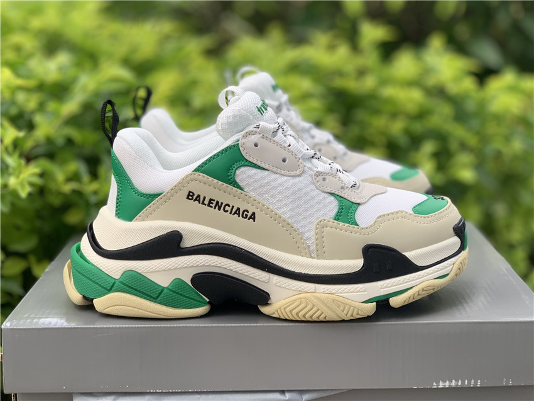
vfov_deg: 28.0
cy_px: 200
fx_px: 802
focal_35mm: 52
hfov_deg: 36.8
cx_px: 267
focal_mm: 6
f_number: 2.4
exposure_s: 1/122
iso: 25
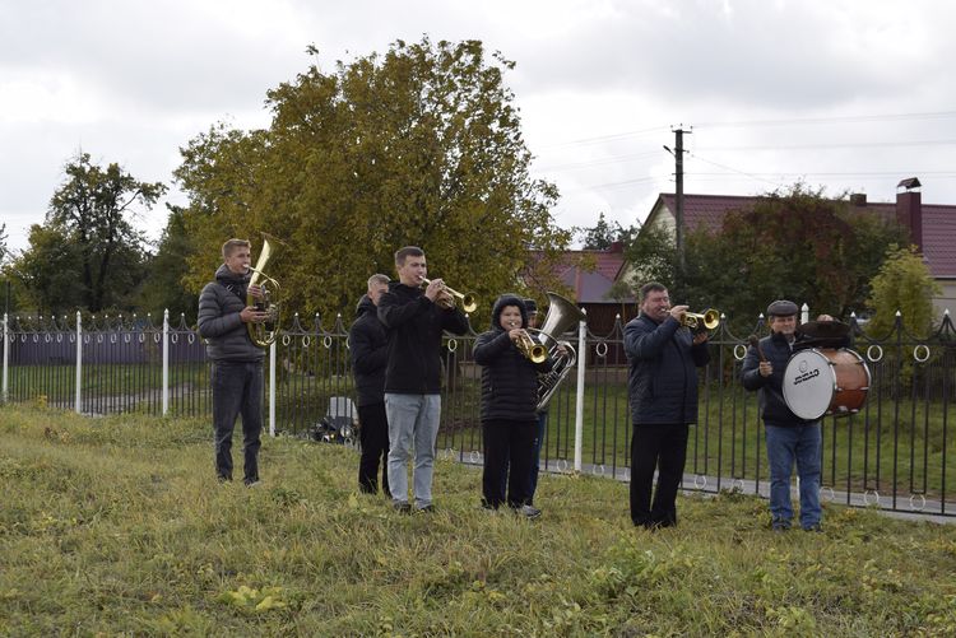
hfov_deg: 35.0
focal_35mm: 57
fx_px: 1514
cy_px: 319
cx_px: 478
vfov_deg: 23.8
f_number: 8
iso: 100
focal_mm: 38
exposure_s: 1/200
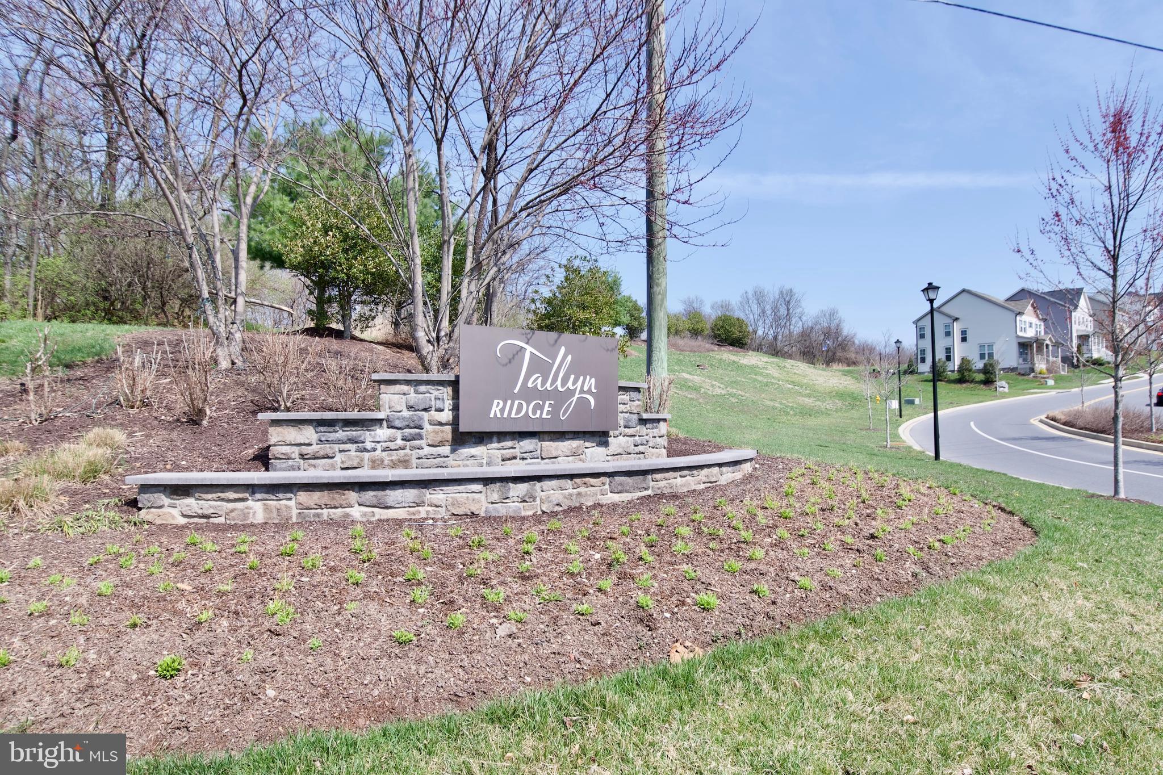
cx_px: 582
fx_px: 711
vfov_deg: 57.2
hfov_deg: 78.6
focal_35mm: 22
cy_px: 388
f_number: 7.1
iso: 100
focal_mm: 15
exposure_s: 1/200
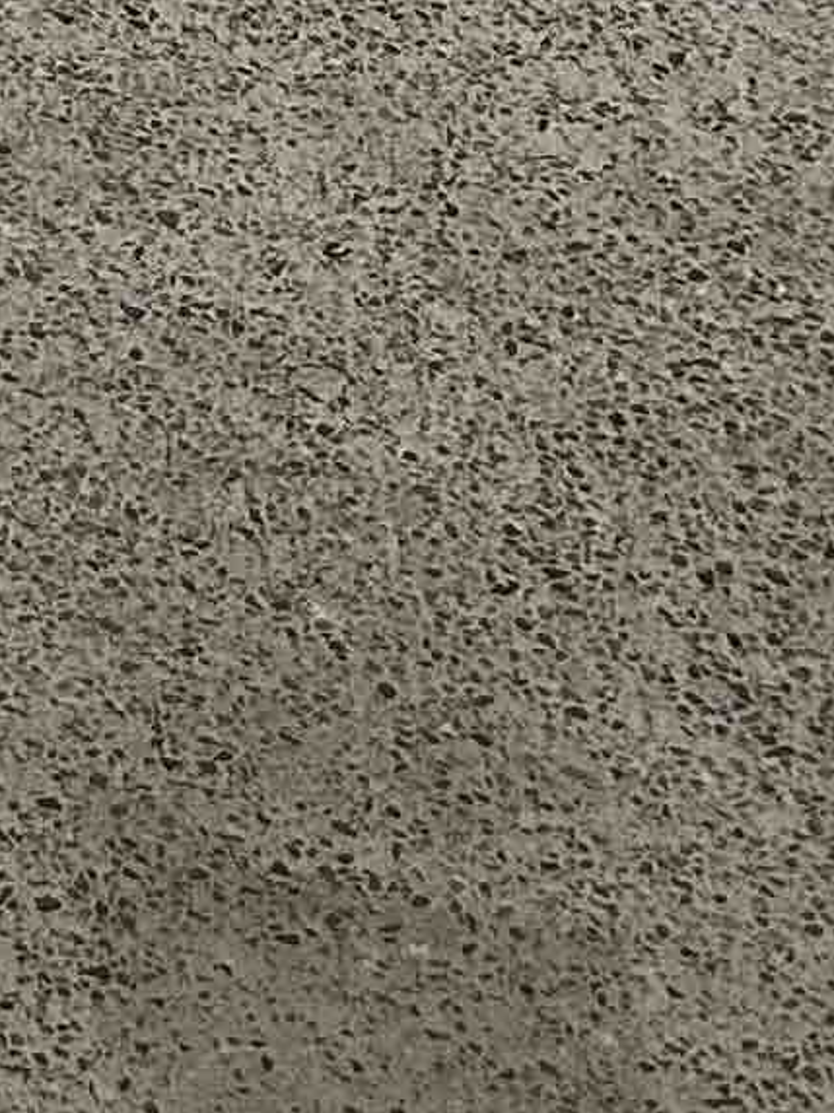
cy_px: -2008
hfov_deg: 7.8
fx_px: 5435
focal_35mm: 169
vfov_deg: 9.6
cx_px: -1544
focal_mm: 6.86
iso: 200
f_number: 1.78
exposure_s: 1/120
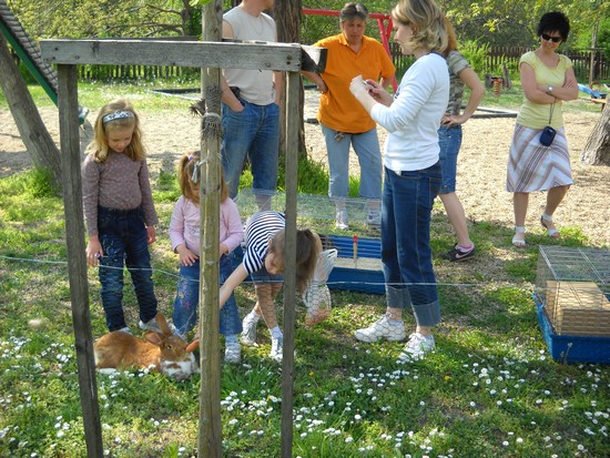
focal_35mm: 41
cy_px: 229
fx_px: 723
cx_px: 305
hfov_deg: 45.8
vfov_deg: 35.2
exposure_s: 1/239
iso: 64
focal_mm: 6.72
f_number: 3.1
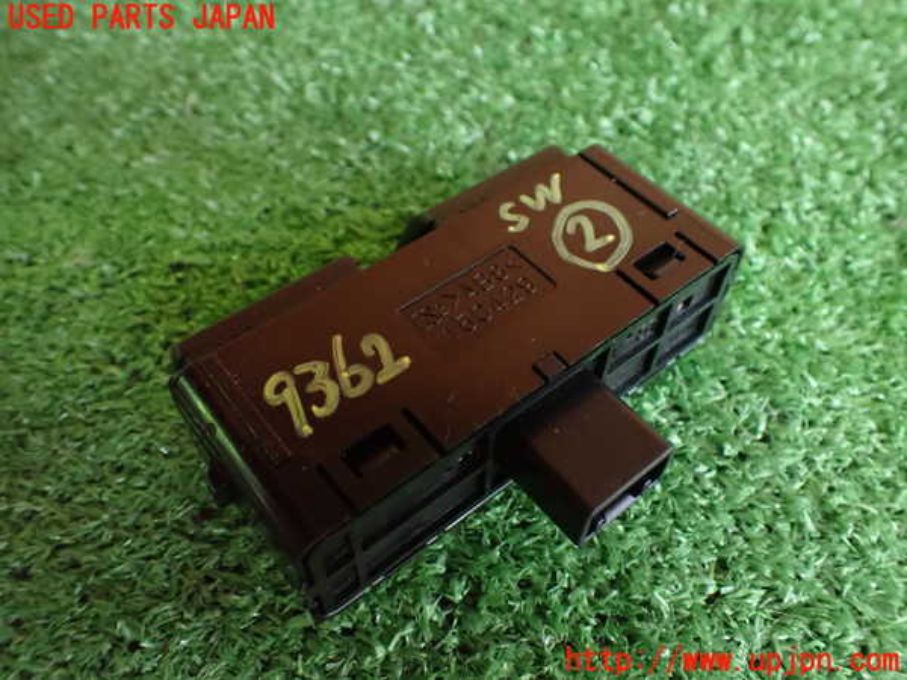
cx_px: 454
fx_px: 786
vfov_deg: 46.8
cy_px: 340
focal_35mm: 30
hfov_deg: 60.0
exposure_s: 1/30
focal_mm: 5.4
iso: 1250
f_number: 2.3
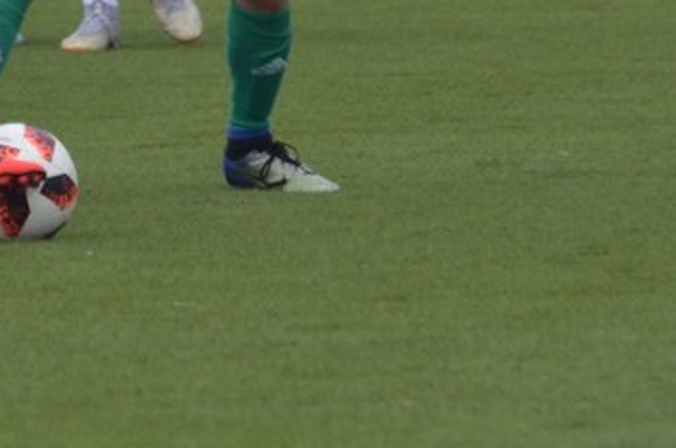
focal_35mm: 1273
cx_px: -226
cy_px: -166
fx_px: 23861
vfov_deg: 1.1
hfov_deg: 1.6
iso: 400
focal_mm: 250
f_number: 6.3
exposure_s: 1/500
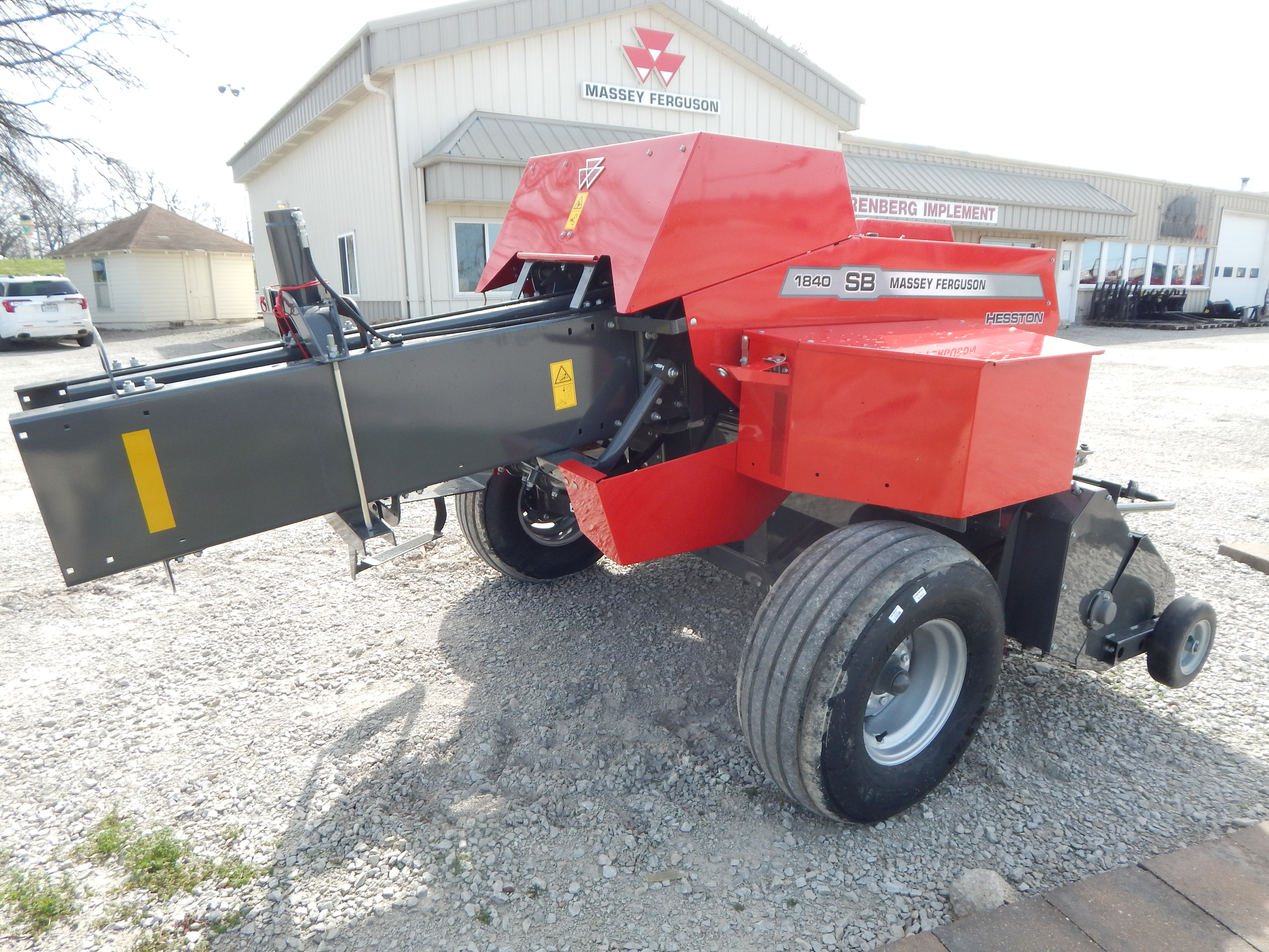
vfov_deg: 61.1
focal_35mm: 22
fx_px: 807
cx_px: 634
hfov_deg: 76.4
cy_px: 476
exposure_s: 1/500
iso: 125
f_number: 3
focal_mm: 4
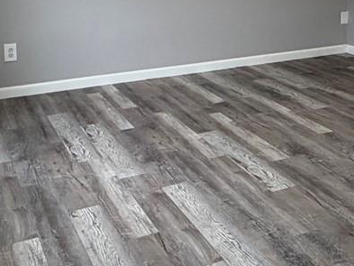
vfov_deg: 24.7
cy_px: 13
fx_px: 583
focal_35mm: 57
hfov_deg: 33.2
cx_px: 259
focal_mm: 2.22
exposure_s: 1/120
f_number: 2.2
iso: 250
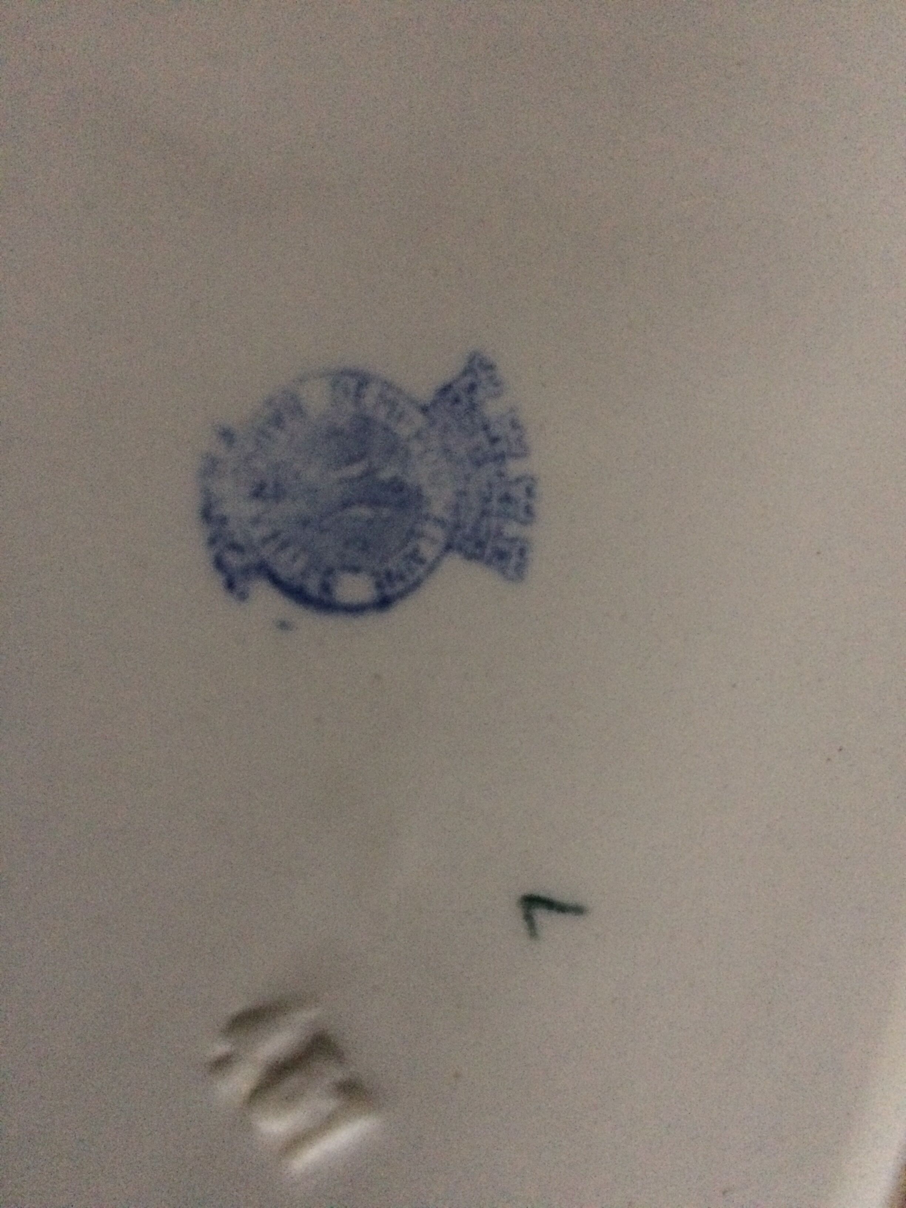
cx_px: 453
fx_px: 1012
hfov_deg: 48.2
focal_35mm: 29
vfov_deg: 61.7
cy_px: 604
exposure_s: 1/17
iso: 640
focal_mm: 4.15
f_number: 2.2
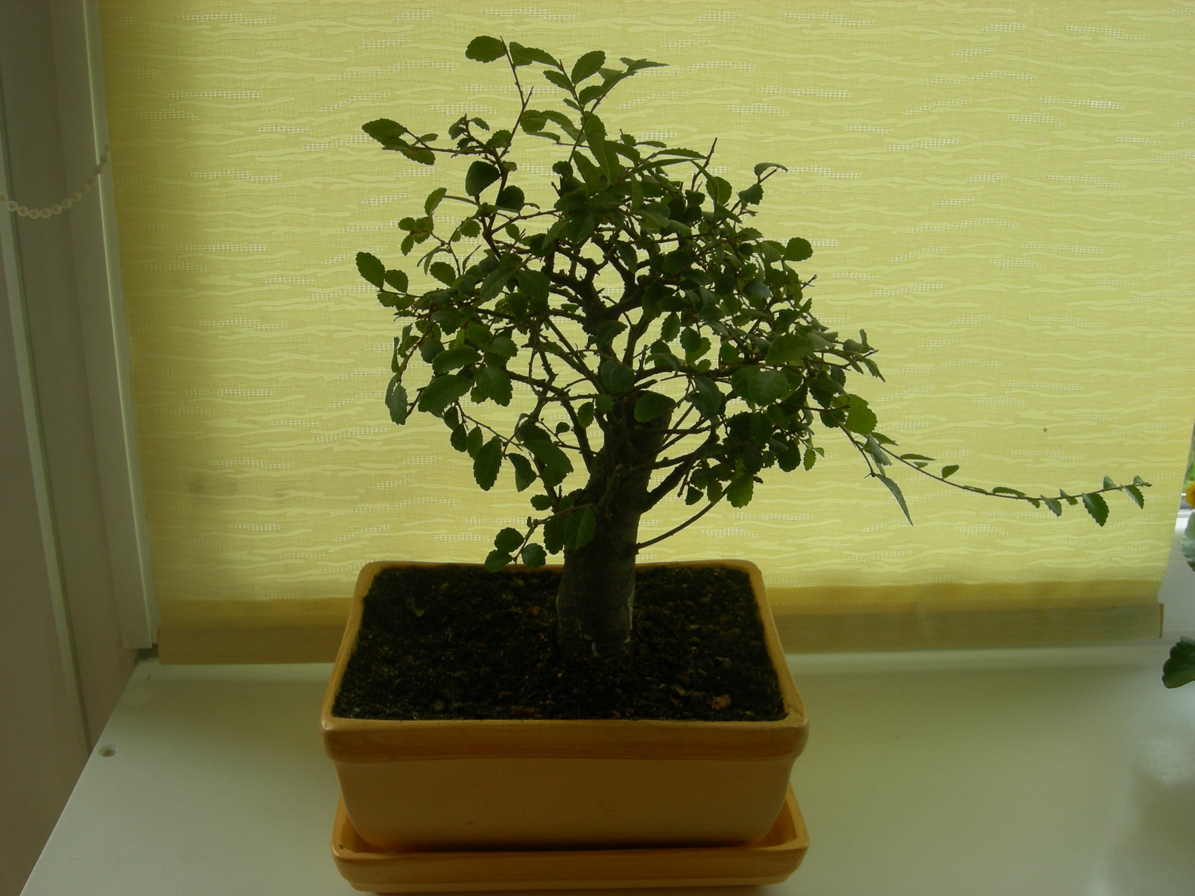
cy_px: 448
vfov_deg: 39.7
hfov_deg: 51.4
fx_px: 1243
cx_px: 598
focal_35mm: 36
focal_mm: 7.5
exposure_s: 1/55.1
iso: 64
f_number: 4.8
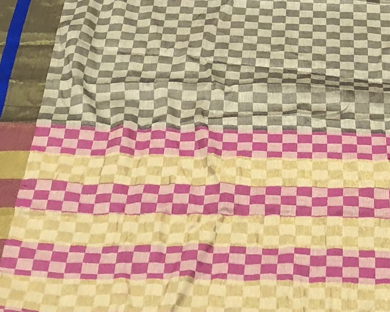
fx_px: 1454
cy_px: -183
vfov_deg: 11.6
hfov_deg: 15.1
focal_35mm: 126
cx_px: 372
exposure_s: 1/17
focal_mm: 4
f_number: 1.8
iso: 40
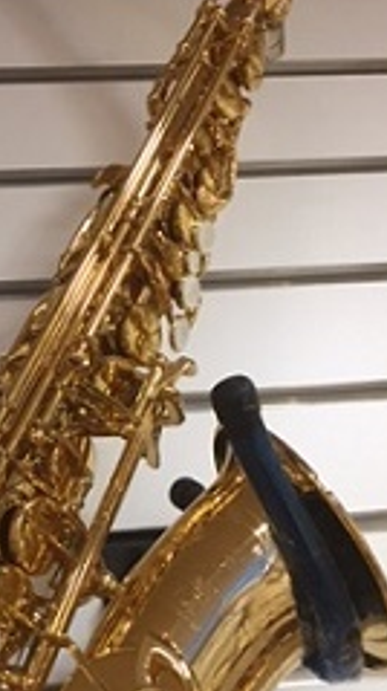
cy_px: 502
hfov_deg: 19.2
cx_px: 6
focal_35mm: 61
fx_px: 1116
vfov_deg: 33.8
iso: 64
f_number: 2.2
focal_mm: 4.15
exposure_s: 1/30
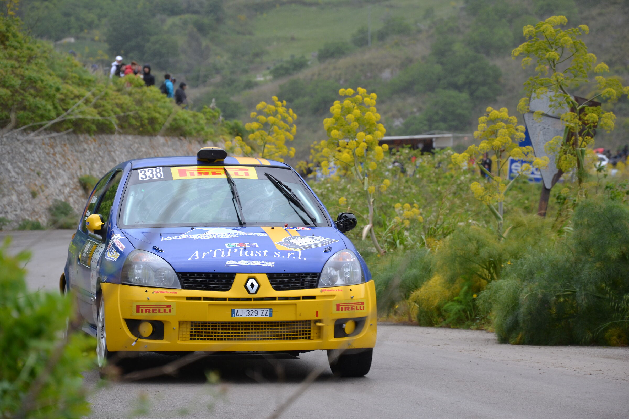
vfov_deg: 8.7
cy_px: 210
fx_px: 2752
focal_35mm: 158
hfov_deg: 13.0
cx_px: 314
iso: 400
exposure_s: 1/1000
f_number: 5.6
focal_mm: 105
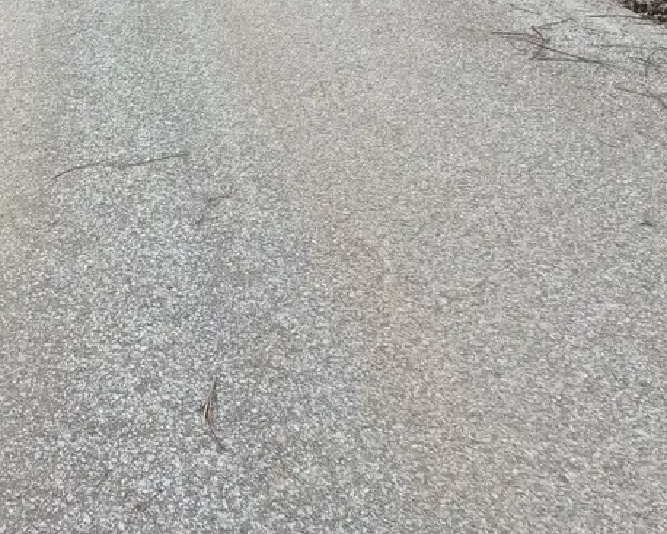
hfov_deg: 34.2
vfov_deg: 30.7
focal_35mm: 49
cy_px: 198
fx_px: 968
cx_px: -19
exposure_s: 1/225
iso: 25
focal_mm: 5.4
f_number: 1.8
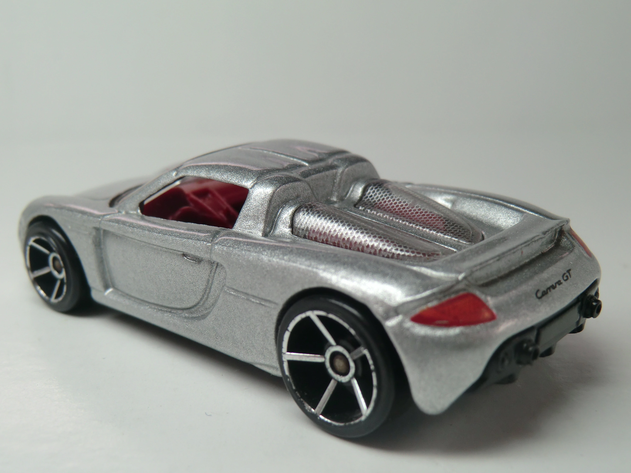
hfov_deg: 42.1
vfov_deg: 32.2
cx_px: 317
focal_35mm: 45
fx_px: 820
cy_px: 256
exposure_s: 1/125
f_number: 3.8
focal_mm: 7.1
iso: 64
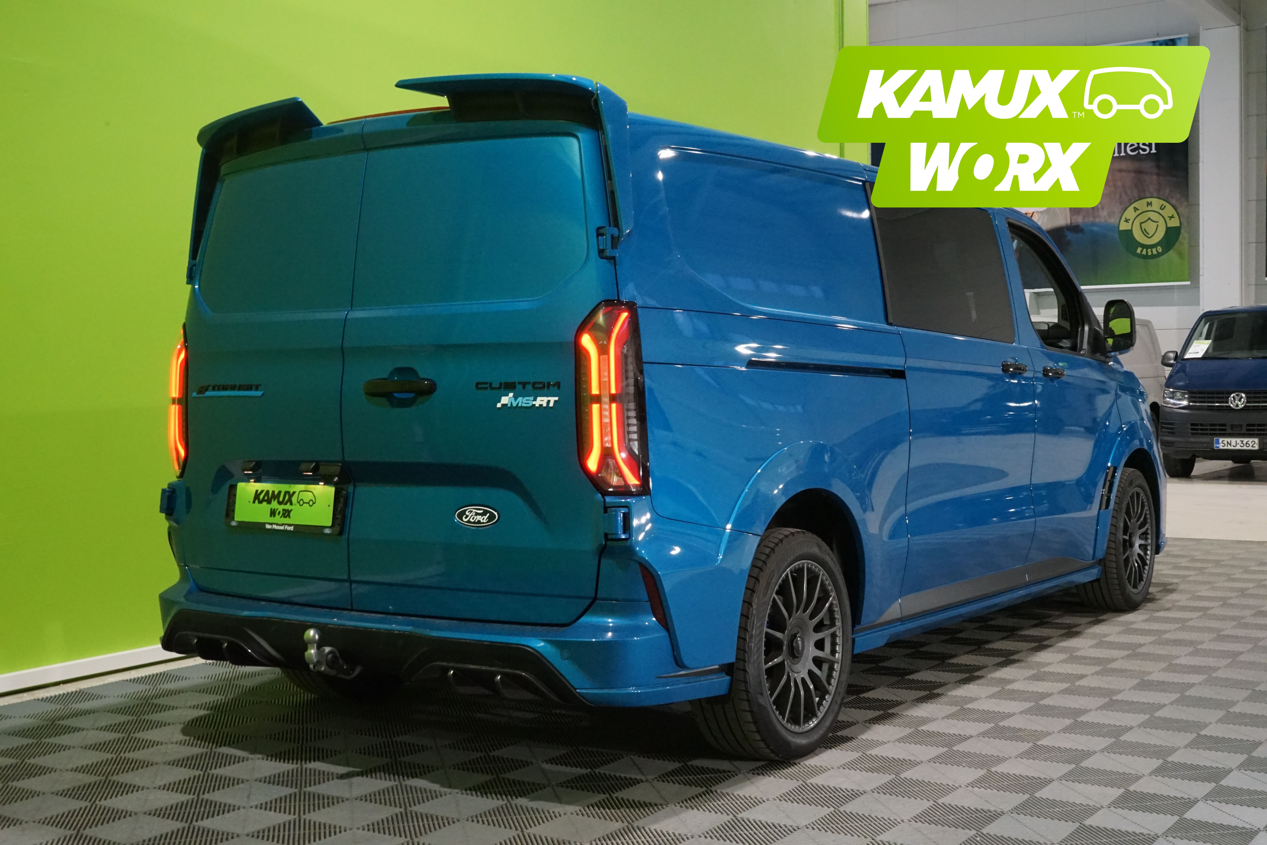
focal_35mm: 42
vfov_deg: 31.9
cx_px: 634
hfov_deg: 46.4
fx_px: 1478
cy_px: 422
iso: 6400
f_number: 20
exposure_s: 1/25
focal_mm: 42
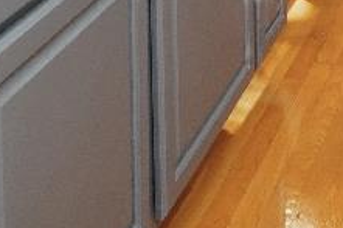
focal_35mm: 102
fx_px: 971
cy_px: -420
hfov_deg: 19.4
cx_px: 348
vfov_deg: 10.3
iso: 1250
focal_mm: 10
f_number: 4
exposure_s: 1/60
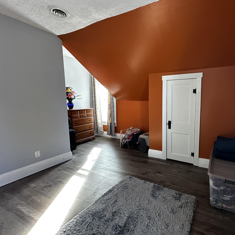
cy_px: 116
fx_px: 131
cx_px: 160
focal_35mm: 17
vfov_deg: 84.0
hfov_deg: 80.7
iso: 320
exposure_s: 1/60
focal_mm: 2.22
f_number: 2.2
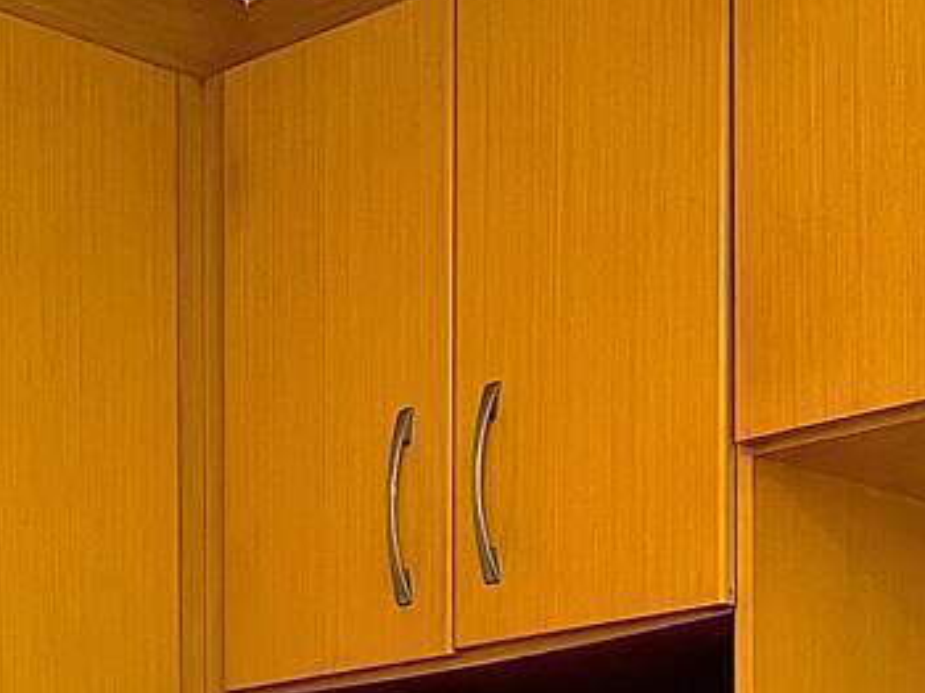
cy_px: 1132
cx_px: 166
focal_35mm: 103
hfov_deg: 18.9
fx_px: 2750
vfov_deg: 13.3
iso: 125
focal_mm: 5.1
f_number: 1.6
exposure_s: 1/81
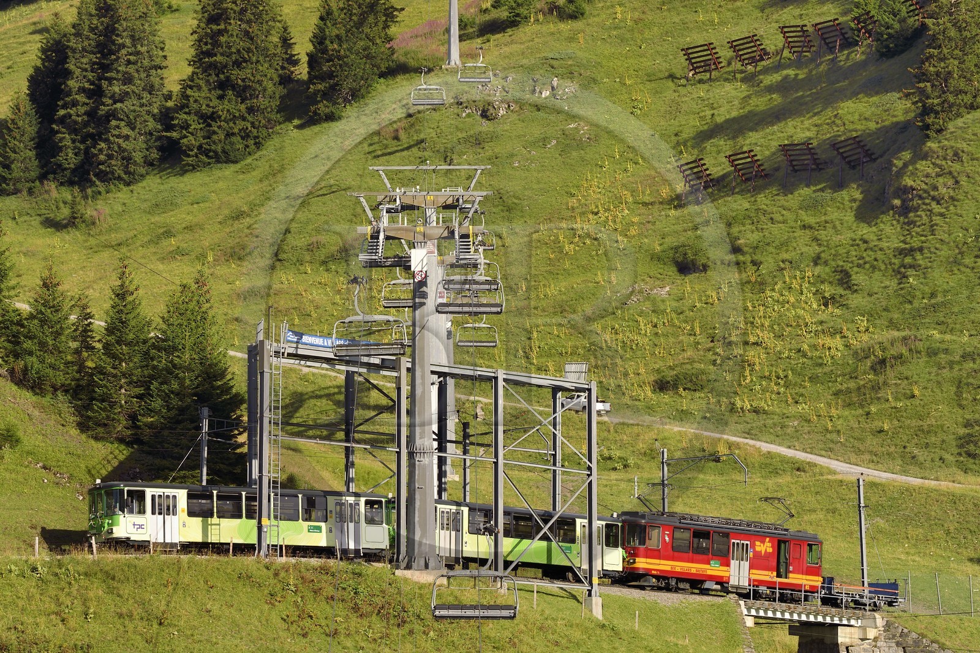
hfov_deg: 12.8
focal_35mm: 160
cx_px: 490
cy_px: 326
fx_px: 4354
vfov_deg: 8.6
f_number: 7.1
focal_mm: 160
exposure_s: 1/400
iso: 200
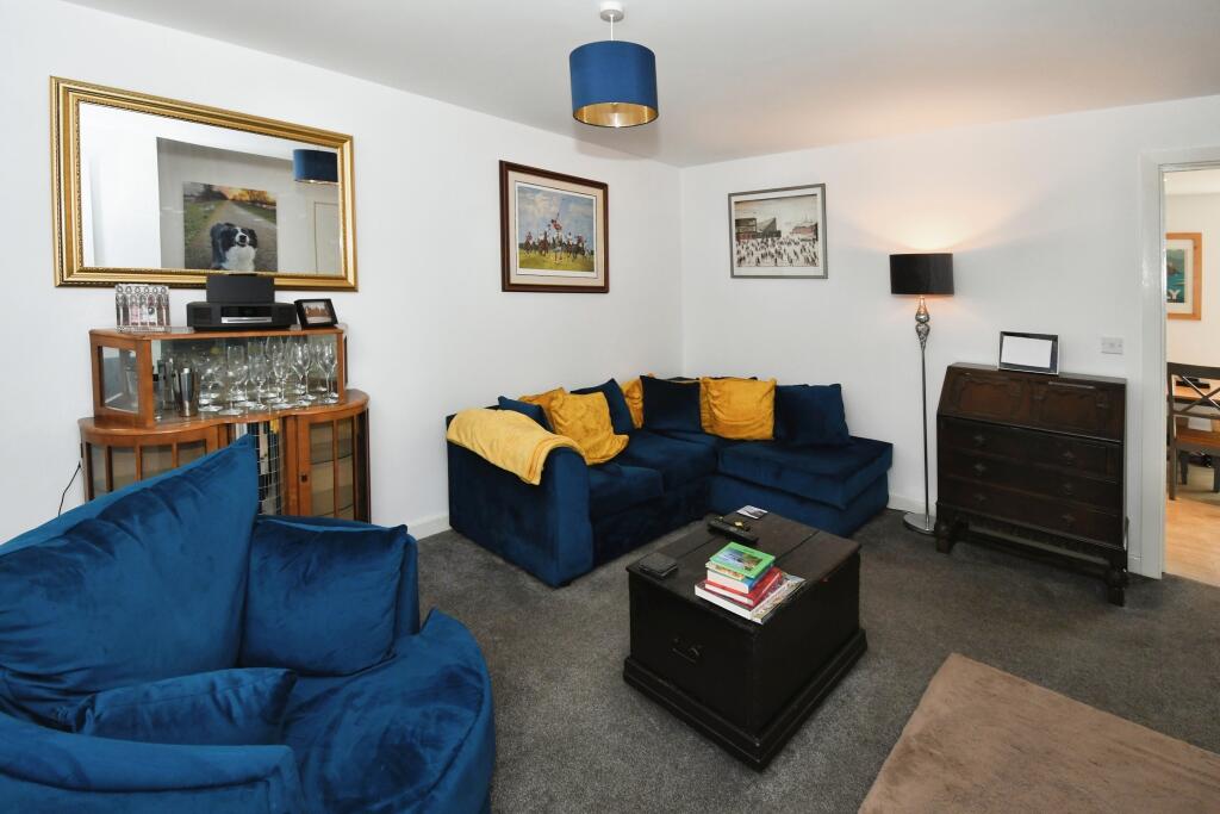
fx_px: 508
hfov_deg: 100.4
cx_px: 610
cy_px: 407
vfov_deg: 77.3
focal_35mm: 15
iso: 800
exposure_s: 1/60
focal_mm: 10
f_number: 7.1
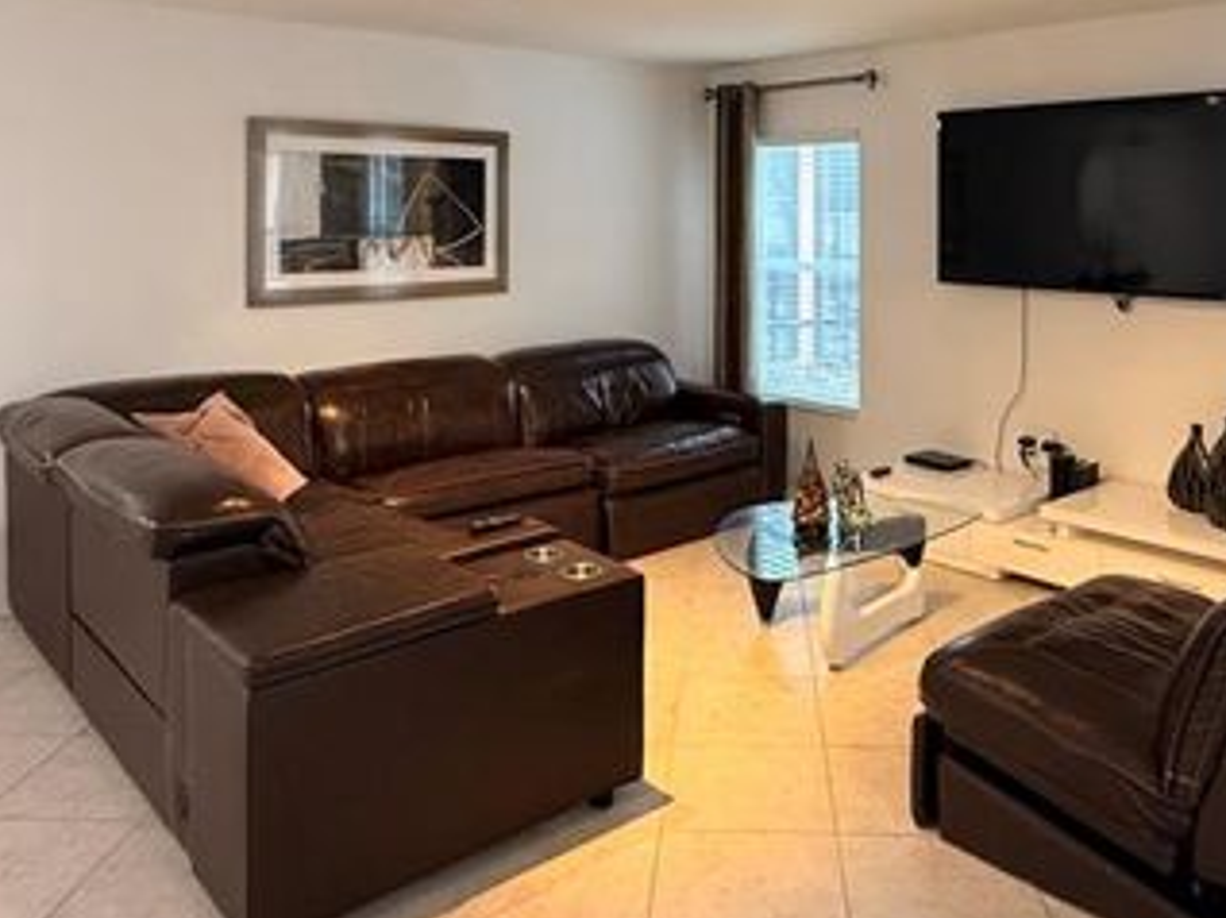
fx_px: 1097
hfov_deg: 58.1
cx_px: 707
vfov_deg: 43.6
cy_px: 208
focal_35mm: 31
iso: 640
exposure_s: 1/60
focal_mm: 2.22
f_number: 2.2
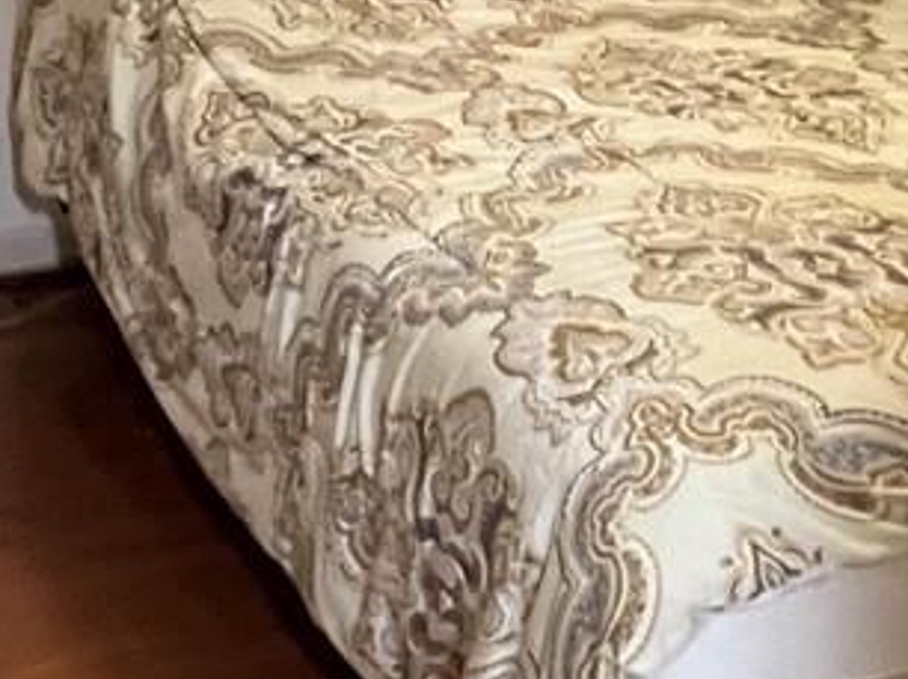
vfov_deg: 20.8
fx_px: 1782
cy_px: -24
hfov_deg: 28.2
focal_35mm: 68
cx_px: 677
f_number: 1.8
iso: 800
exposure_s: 1/60
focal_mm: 1.57
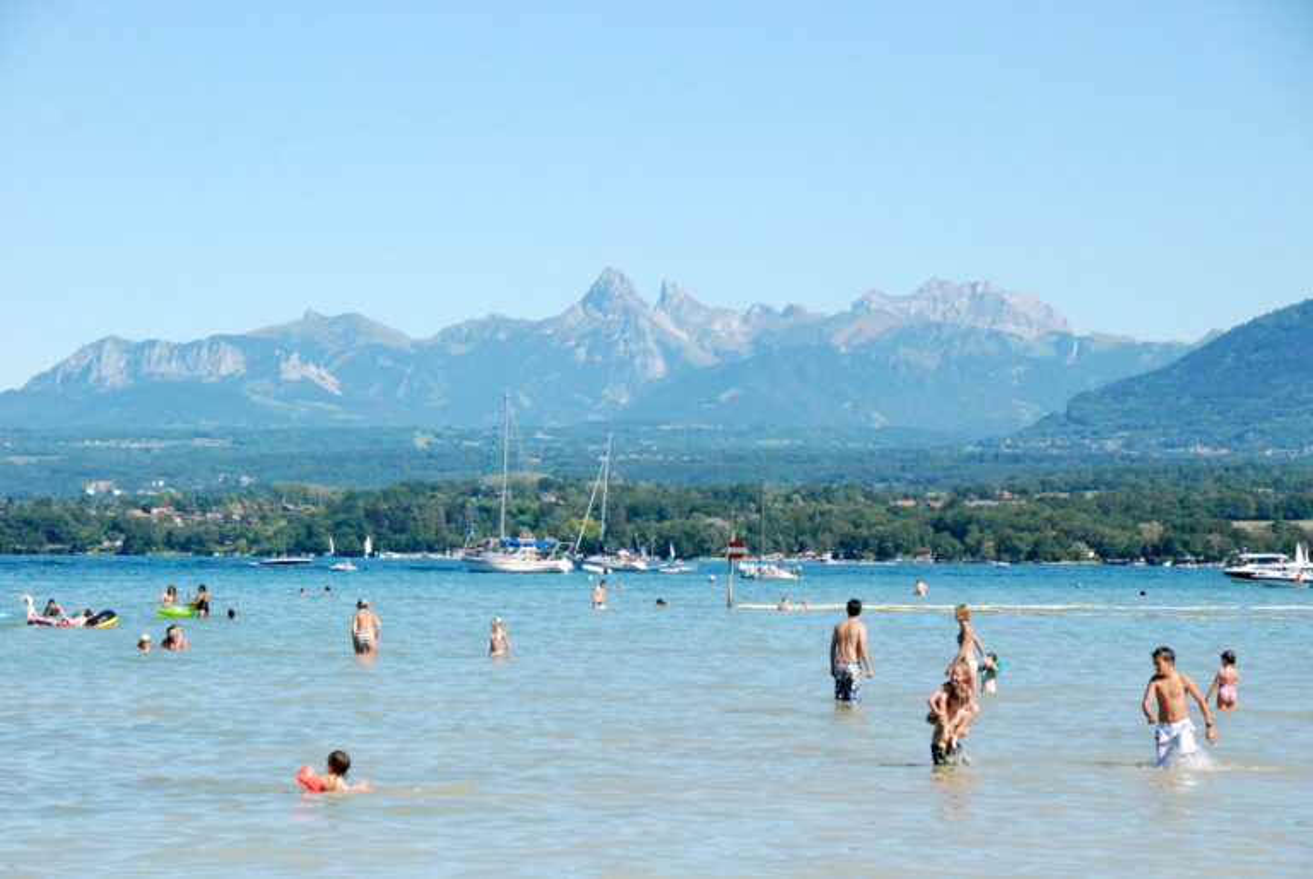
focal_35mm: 120
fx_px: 4382
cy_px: 440
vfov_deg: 11.5
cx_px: 656
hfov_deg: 17.0
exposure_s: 1/2000
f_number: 11
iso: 1600
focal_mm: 80
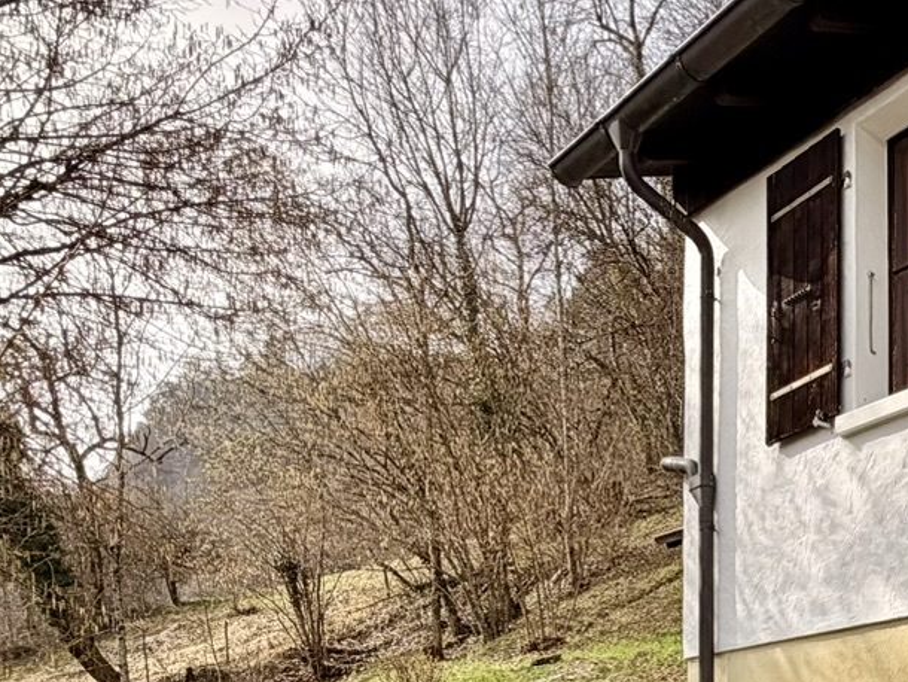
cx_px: 973
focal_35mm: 47
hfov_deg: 35.2
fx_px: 1233
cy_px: 761
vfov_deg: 28.0
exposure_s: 1/770
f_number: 2.2
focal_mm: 2.22
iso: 32
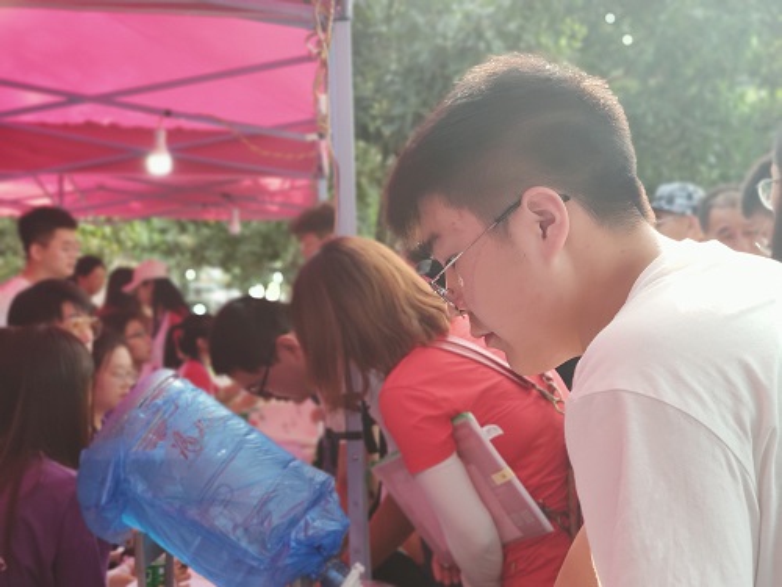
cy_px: 294
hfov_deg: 58.4
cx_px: 391
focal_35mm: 31
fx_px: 700
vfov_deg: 45.4
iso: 178
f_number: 2.2
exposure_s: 1/50
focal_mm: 6.22
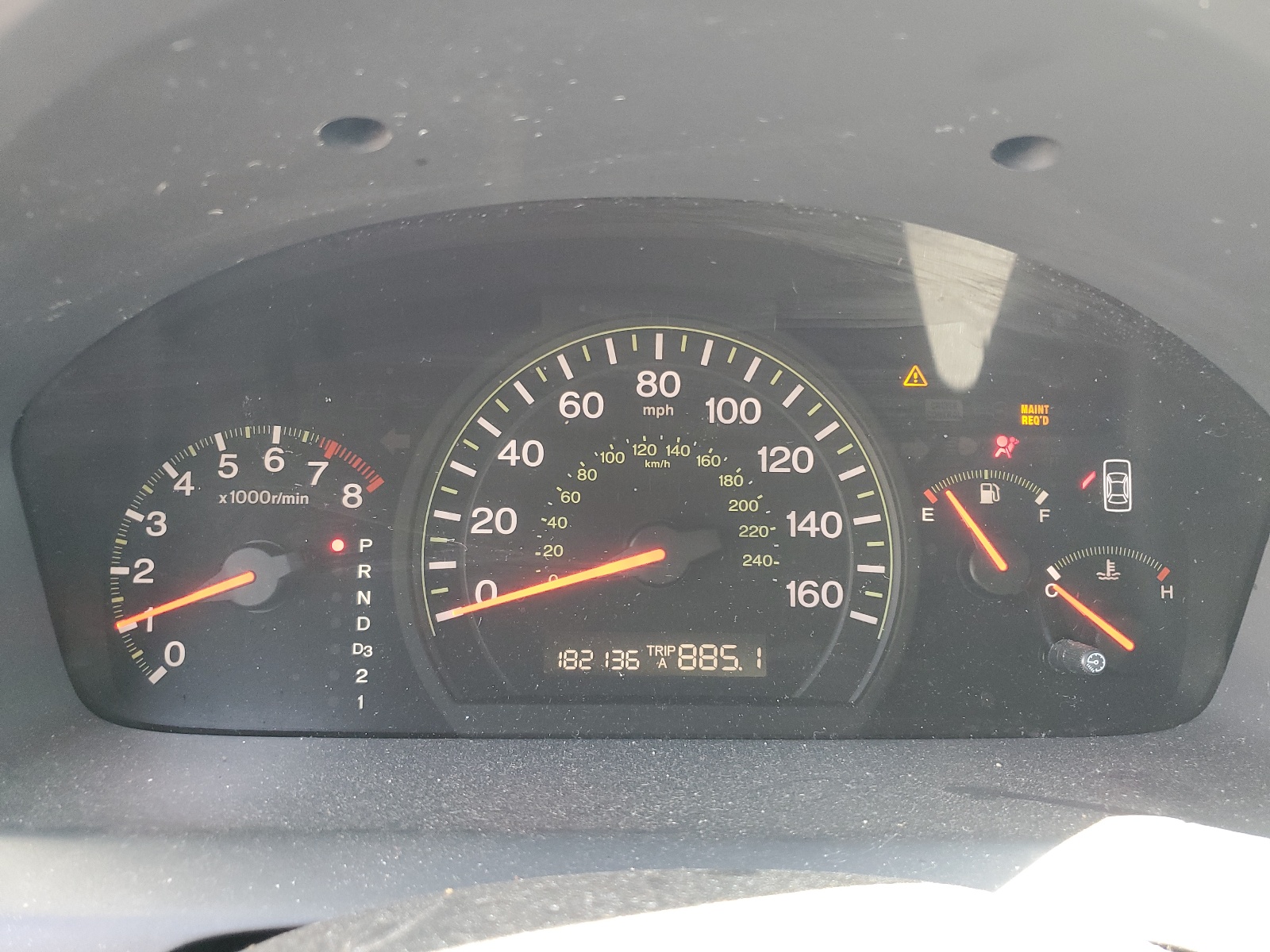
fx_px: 954
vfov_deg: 53.1
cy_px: 476
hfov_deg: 67.3
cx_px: 635
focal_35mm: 26
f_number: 1.5
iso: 104
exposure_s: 1/60.2
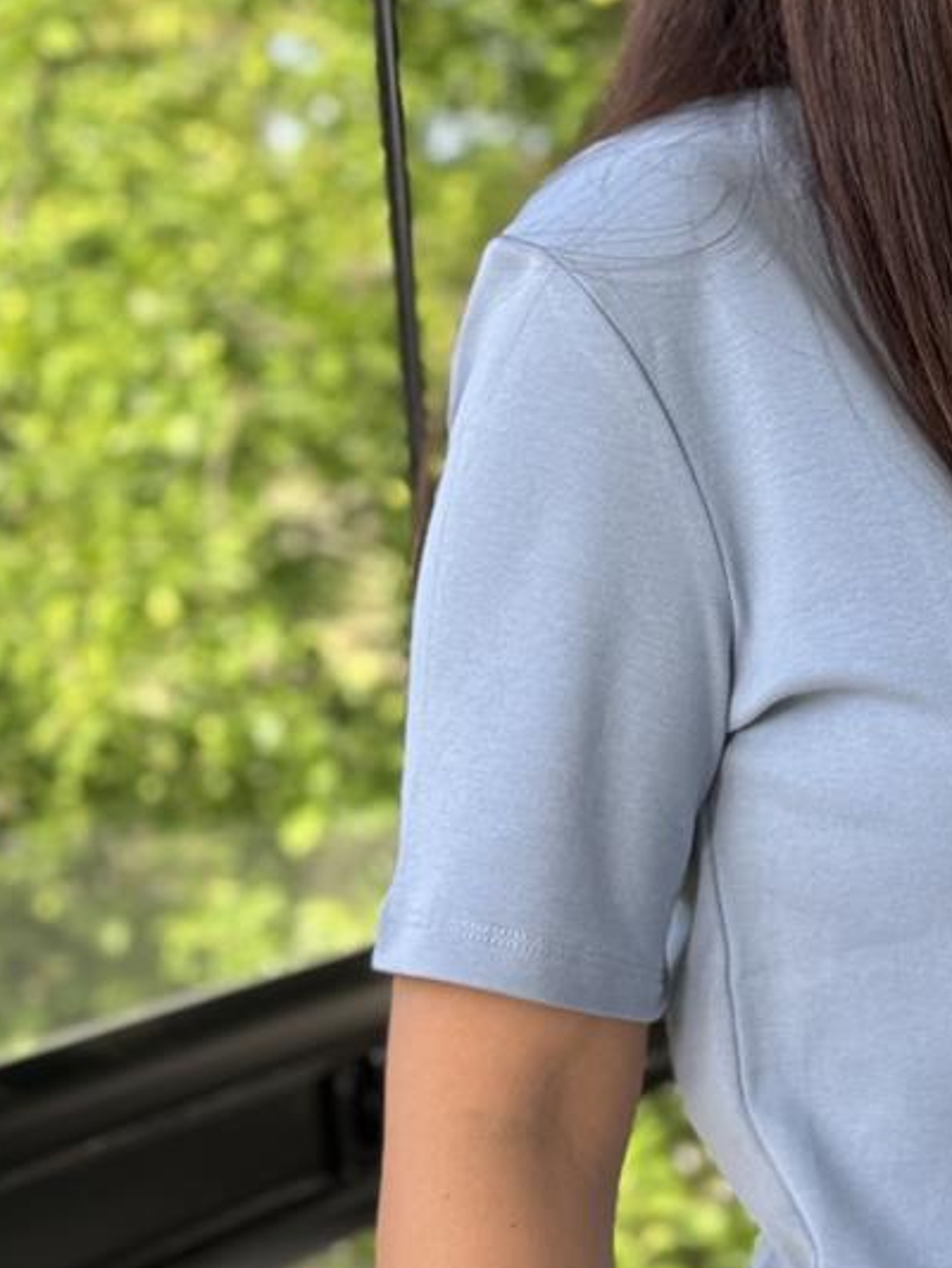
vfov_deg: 16.4
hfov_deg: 12.1
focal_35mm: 120
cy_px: 720
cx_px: 1164
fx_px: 4399
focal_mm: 6.76
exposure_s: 1/163
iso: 80
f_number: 1.78
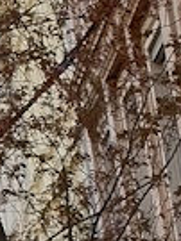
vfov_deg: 13.3
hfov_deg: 8.5
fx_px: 1033
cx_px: -349
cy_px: 39
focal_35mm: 148
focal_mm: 4.71
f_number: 1.7
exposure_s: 1/455
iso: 100
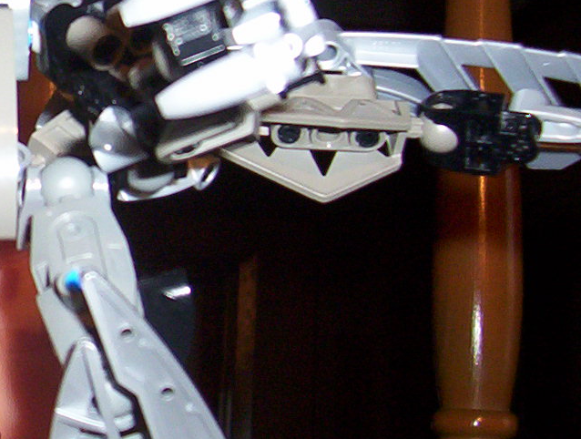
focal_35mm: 110
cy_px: 179
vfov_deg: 13.5
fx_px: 1851
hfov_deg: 16.9
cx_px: -148
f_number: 2.73
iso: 140
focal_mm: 5.77
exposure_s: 1/60
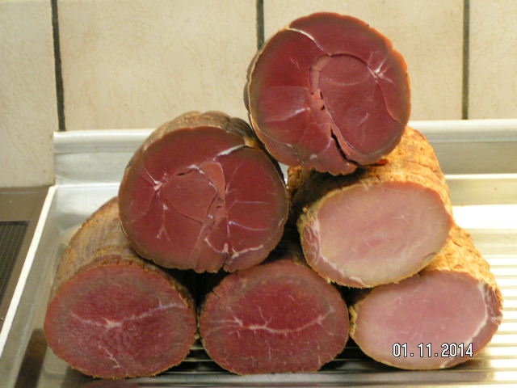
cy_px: 194
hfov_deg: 17.3
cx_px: 258
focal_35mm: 114
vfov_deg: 13.0
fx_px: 1703
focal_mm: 17.4
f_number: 3.5
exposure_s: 1/6
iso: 200
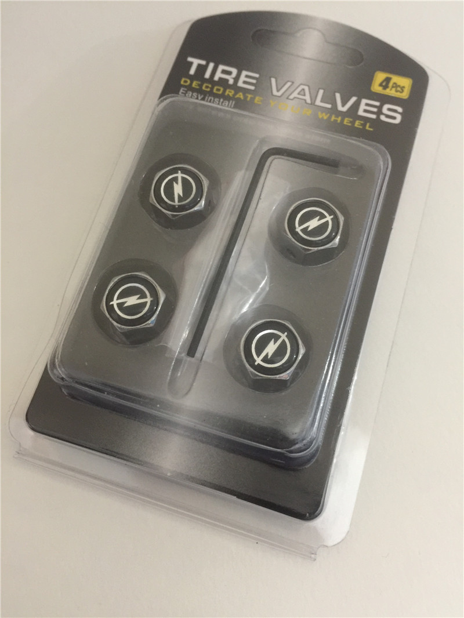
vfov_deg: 61.6
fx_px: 518
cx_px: 232
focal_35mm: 29
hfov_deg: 48.2
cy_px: 309
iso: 125
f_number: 2.2
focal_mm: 4.15
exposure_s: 1/8
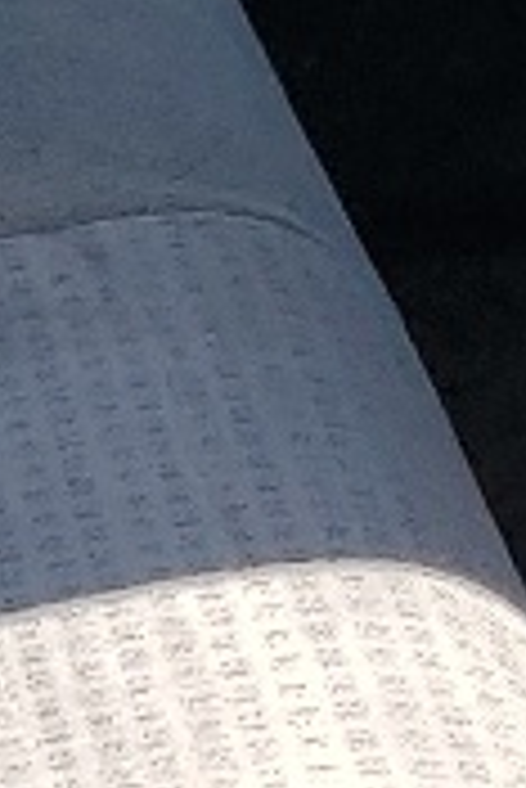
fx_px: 5402
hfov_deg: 5.3
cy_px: -657
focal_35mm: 247
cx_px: -953
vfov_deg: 8.0
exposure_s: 1/1250
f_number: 1.5
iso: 50
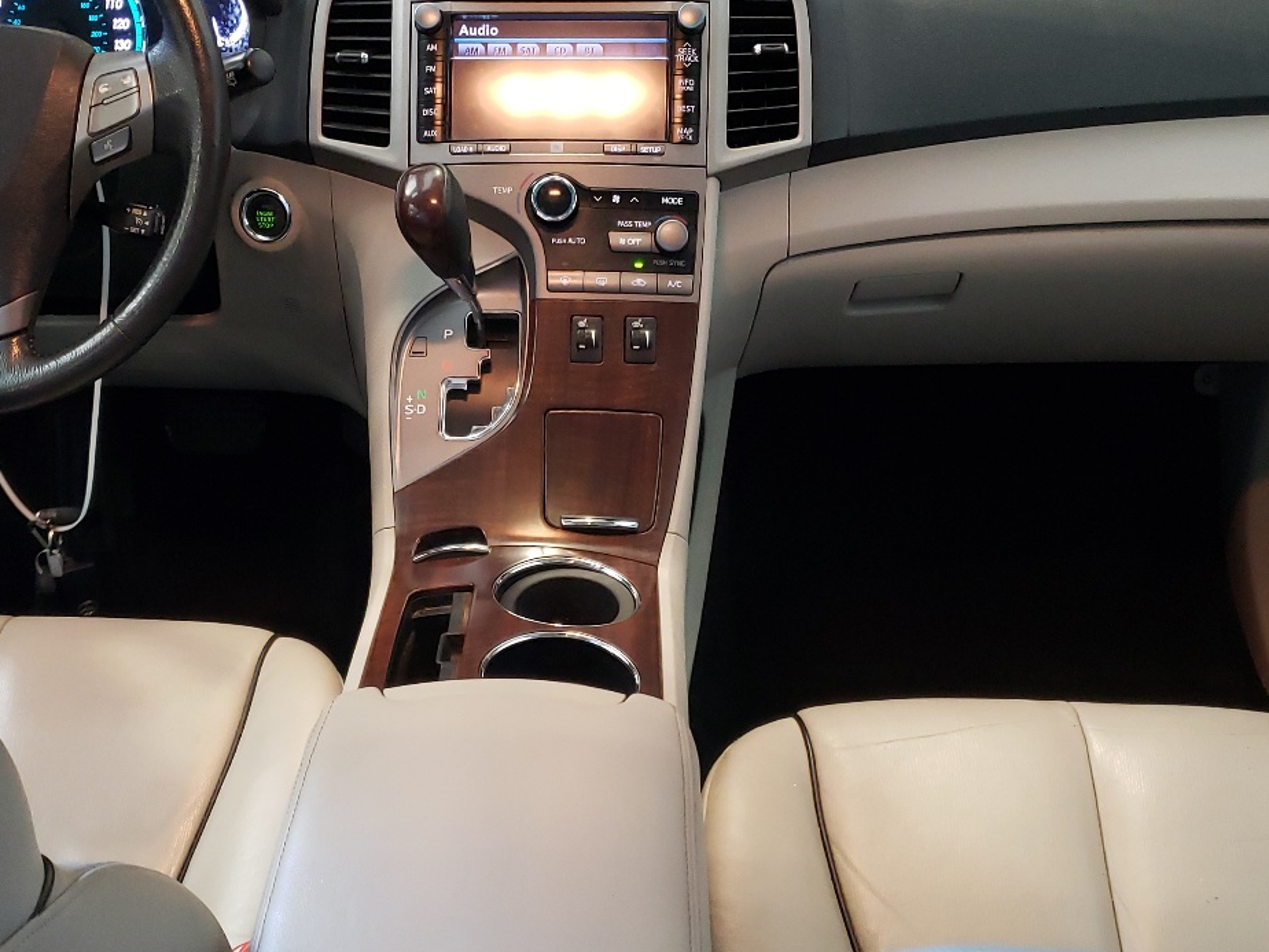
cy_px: 598
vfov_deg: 32.0
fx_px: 1650
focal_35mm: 45
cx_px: 525
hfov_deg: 41.9
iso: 260
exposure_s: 1/30
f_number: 1.5
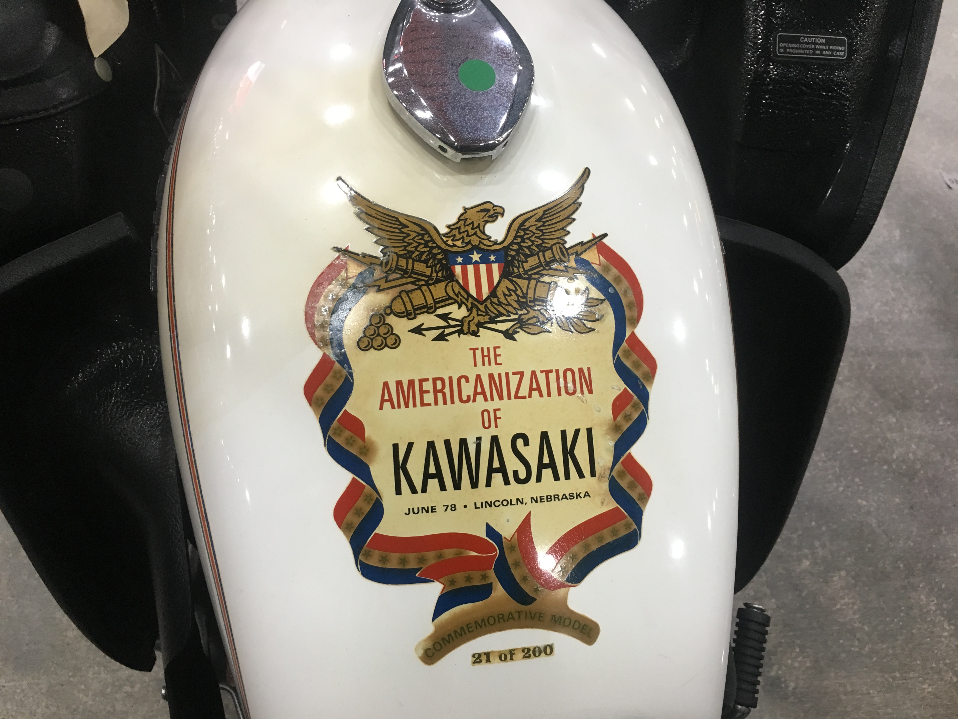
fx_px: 803
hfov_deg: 61.7
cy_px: 360
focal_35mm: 29
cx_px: 479
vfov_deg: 48.2
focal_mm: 4.15
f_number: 2.2
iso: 100
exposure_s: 1/30
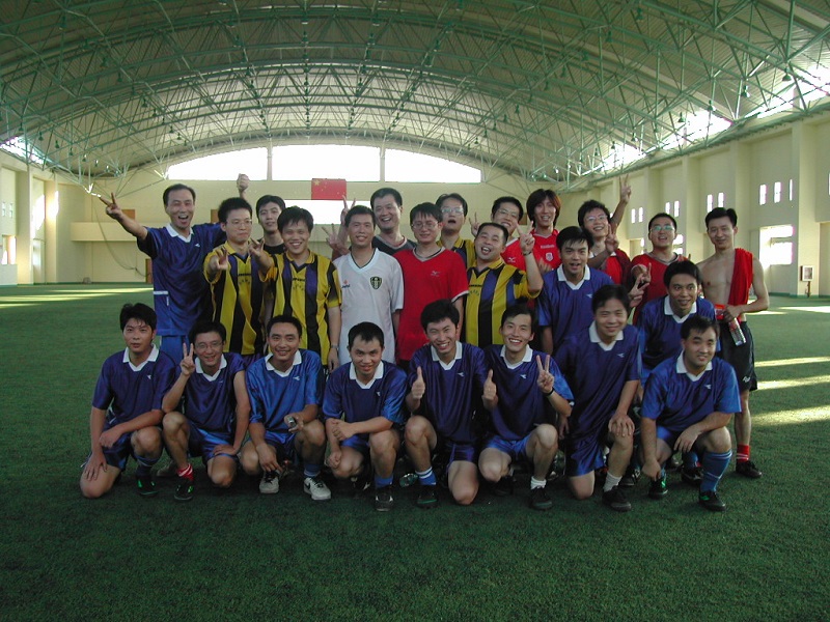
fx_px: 911
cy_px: 311
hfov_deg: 49.0
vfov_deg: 37.7
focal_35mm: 38
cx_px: 415
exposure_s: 1/34.3
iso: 100
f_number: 2.8
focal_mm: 8
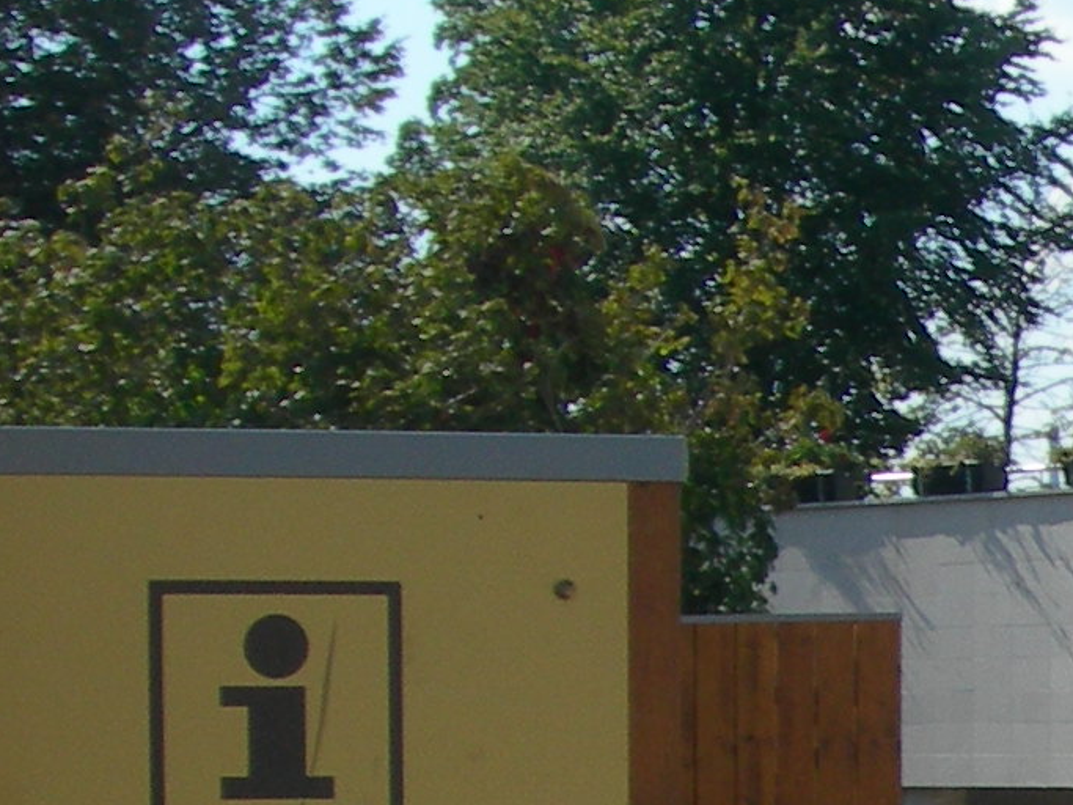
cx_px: 2133
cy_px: 1448
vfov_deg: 8.4
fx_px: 5300
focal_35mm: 171
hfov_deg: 10.6
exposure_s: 1/542
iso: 50
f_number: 4.8
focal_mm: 7.8
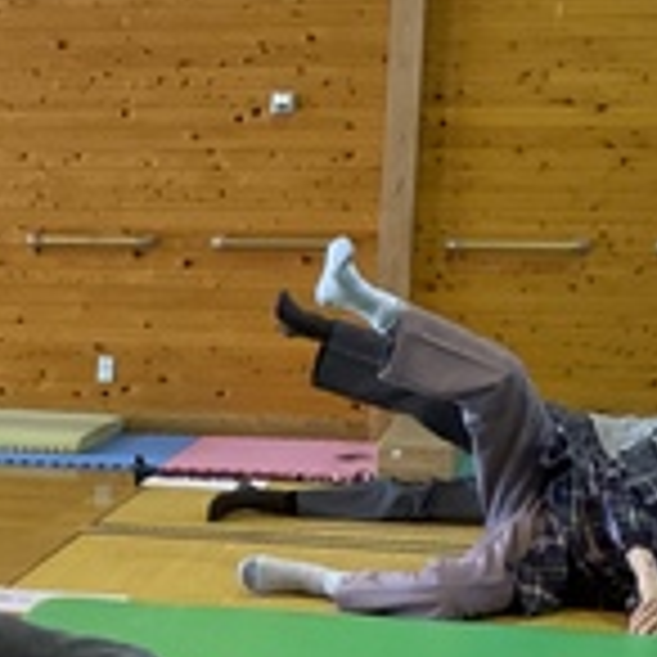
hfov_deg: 16.0
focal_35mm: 105
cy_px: 576
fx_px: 2255
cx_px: -99
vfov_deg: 16.4
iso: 100
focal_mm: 3
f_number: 1.8
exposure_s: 1/60
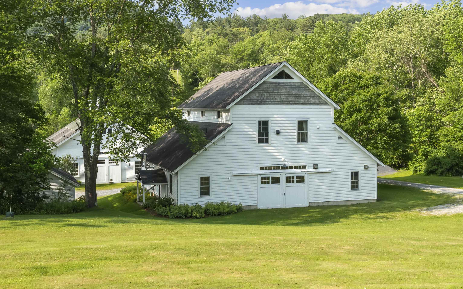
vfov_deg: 28.0
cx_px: 232
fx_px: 580
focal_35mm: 46
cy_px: 141
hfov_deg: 43.5
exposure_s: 1/320
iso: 640
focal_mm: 30.5
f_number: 8
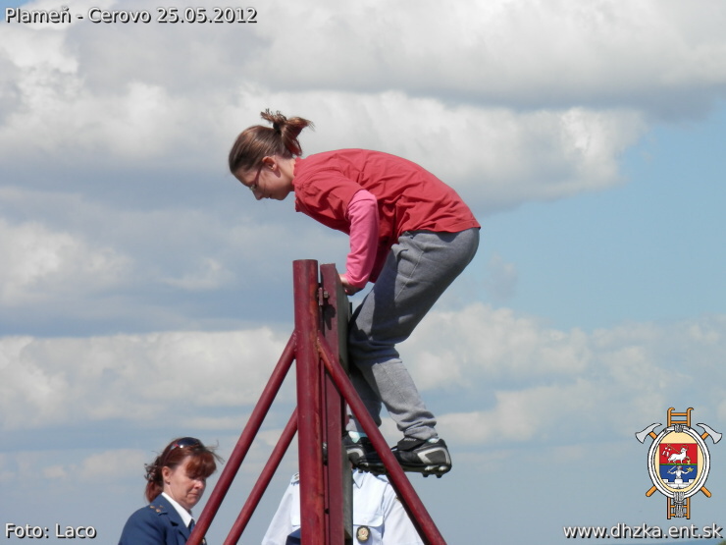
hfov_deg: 11.7
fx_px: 3544
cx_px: 363
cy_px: 272
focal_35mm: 169
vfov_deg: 8.8
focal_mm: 30.2
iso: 80
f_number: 5.7
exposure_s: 1/500
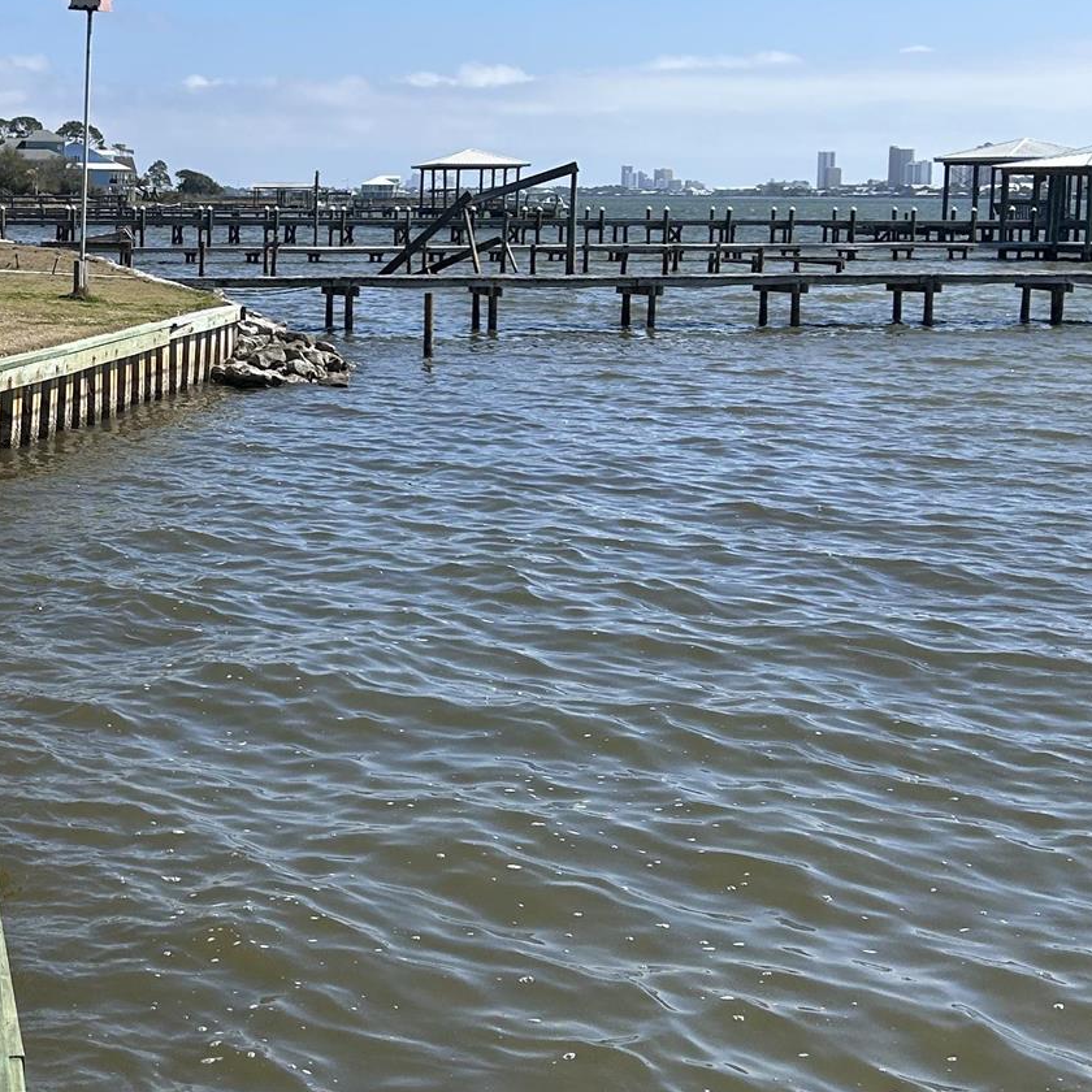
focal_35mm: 63
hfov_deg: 26.4
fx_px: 2248
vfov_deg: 27.2
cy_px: 428
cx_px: 120
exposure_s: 1/5076
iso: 50
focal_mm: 5.7
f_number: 1.5
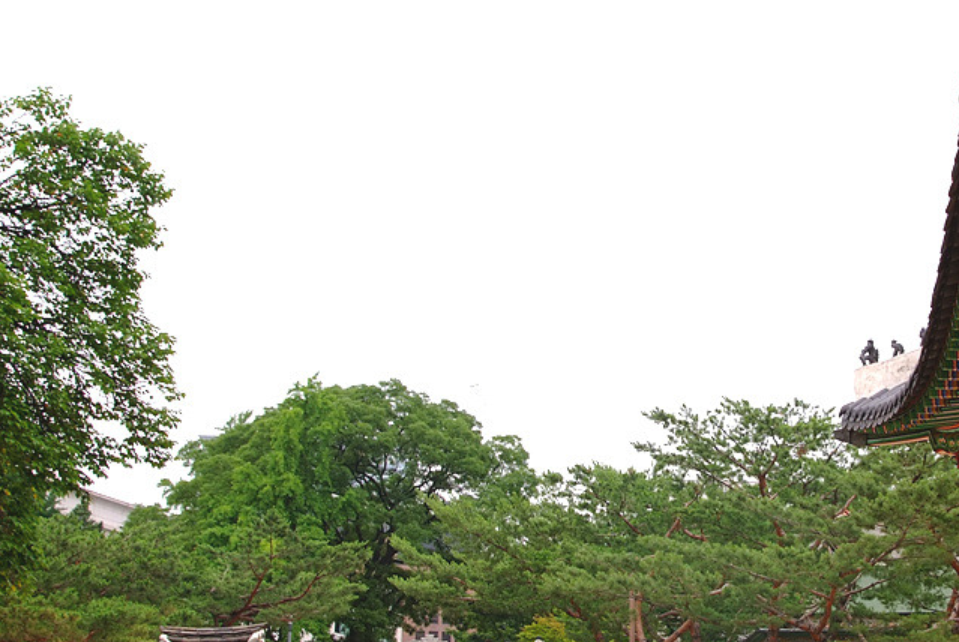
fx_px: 1440
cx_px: 732
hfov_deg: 35.9
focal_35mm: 54
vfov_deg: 24.9
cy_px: 480
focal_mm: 20
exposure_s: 1/45
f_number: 10
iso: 160
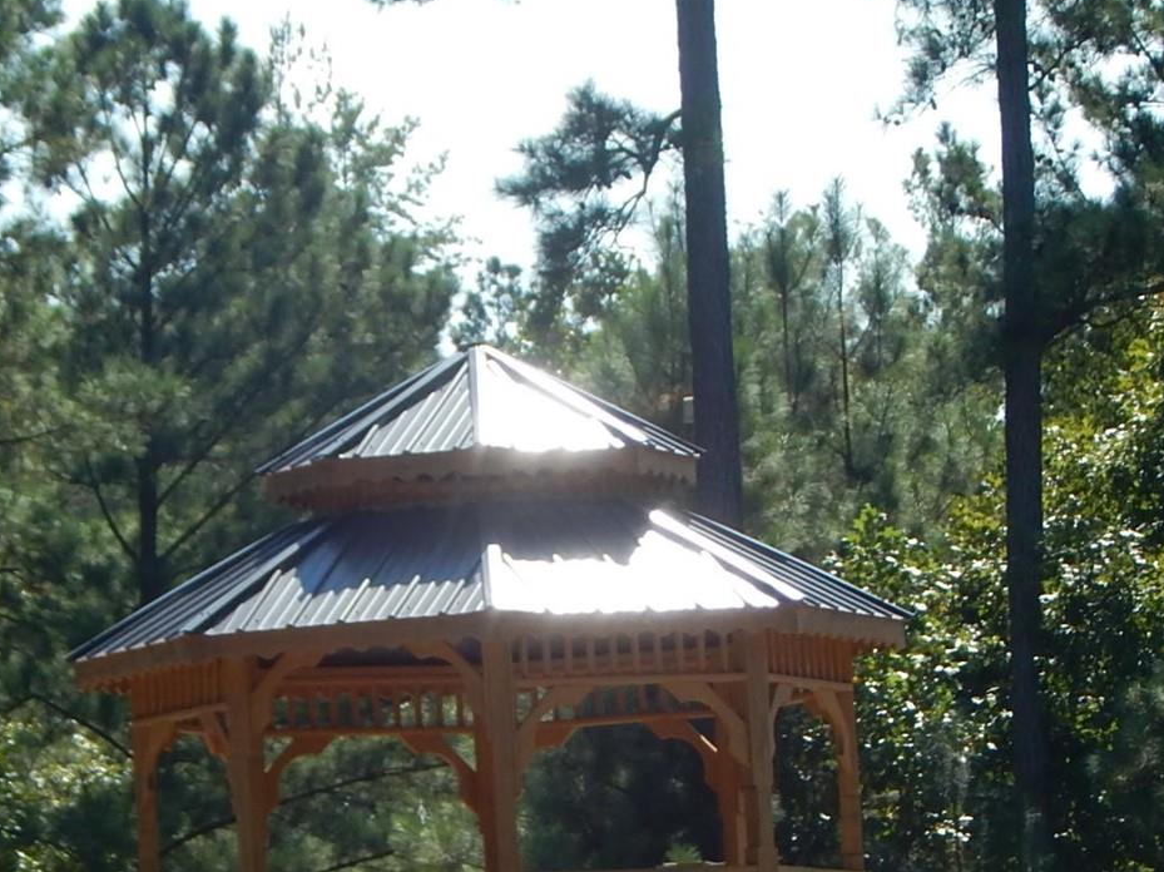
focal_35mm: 311
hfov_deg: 6.4
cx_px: 613
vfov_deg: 4.8
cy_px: 753
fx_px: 10454
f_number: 4.9
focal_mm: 25.3
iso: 125
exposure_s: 1/500
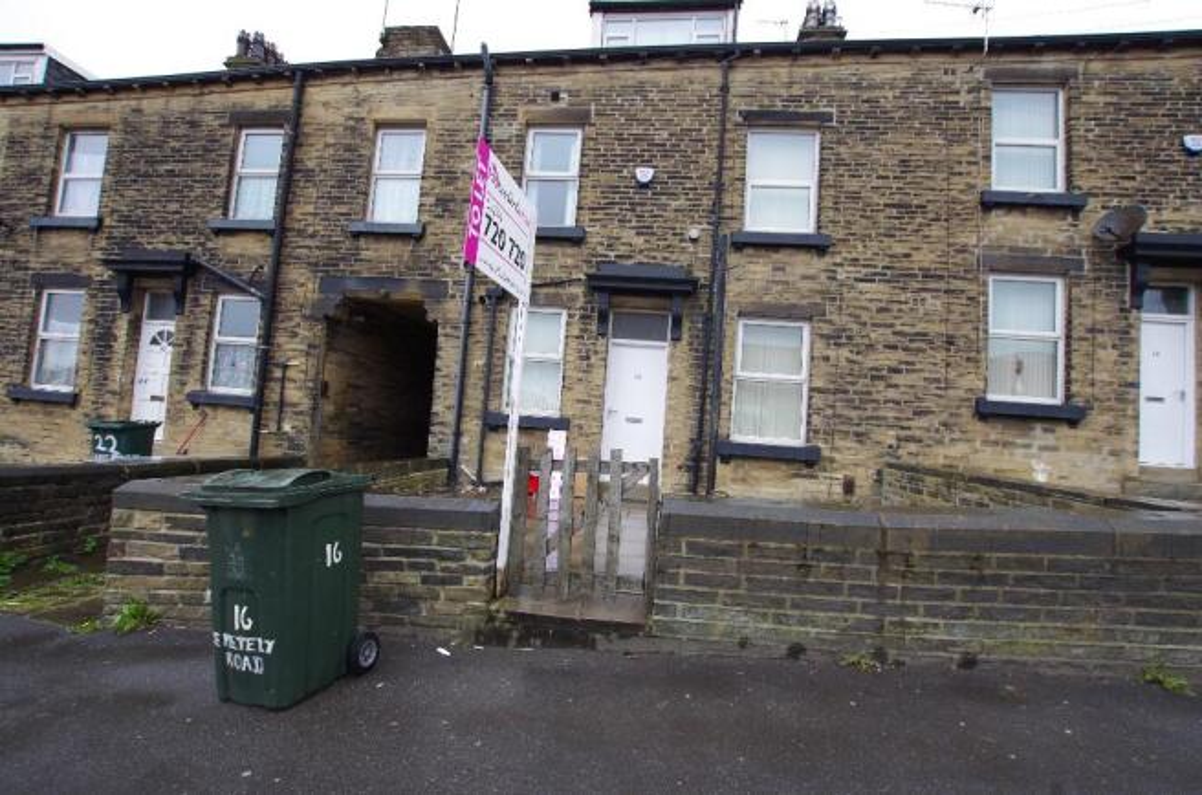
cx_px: 601
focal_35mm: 15
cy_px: 398
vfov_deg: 77.0
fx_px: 500
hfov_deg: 100.5
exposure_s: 1/30
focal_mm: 10
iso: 100
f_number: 5.6
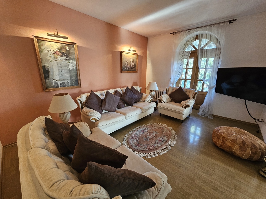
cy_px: 100
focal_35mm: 13
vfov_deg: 89.9
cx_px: 133
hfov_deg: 106.2
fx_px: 100
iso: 400
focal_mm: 2.2
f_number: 2.2
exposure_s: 1/50
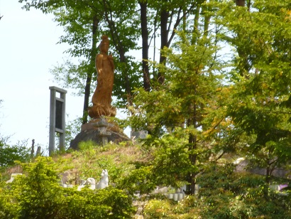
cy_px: 110
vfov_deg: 5.8
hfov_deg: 7.8
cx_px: 146
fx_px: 2145
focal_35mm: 255
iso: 100
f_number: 6.4
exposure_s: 1/80
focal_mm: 21.5
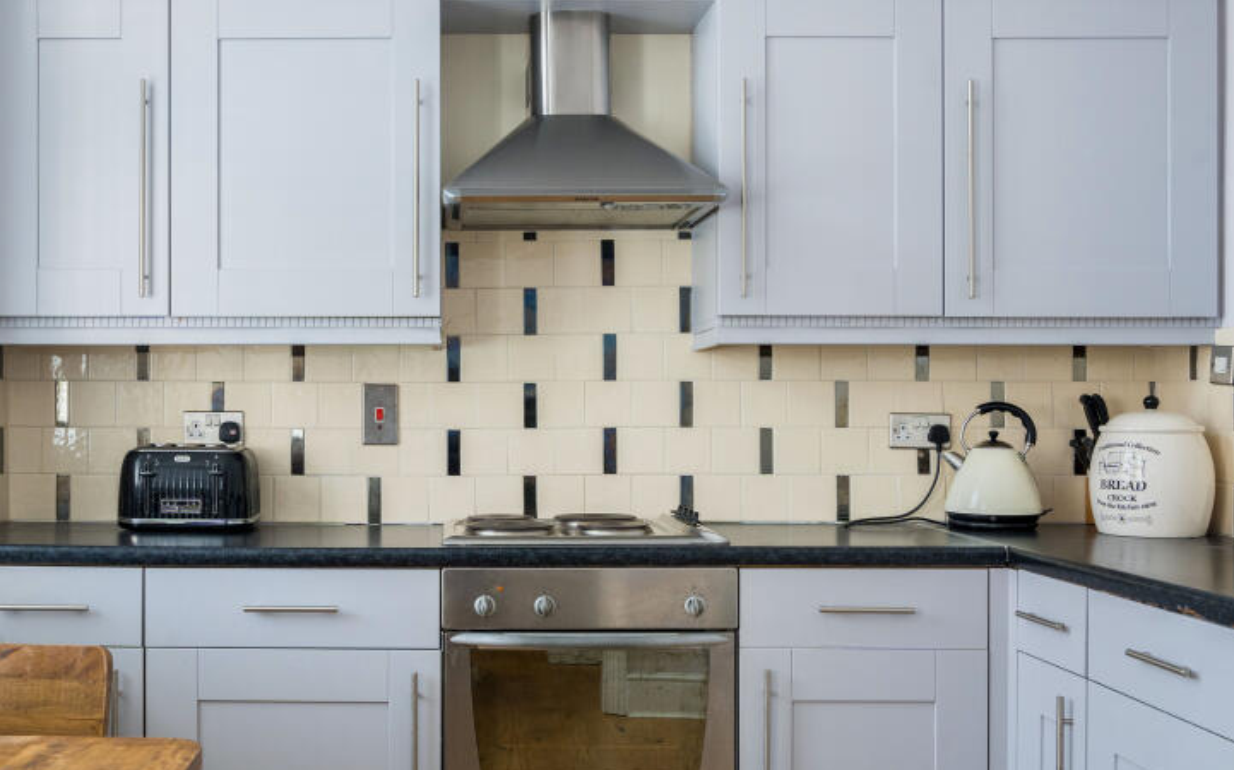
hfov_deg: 46.7
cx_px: 452
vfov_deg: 30.5
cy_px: 418
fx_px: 1412
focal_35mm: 42
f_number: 9
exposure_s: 1/20
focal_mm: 29
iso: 640
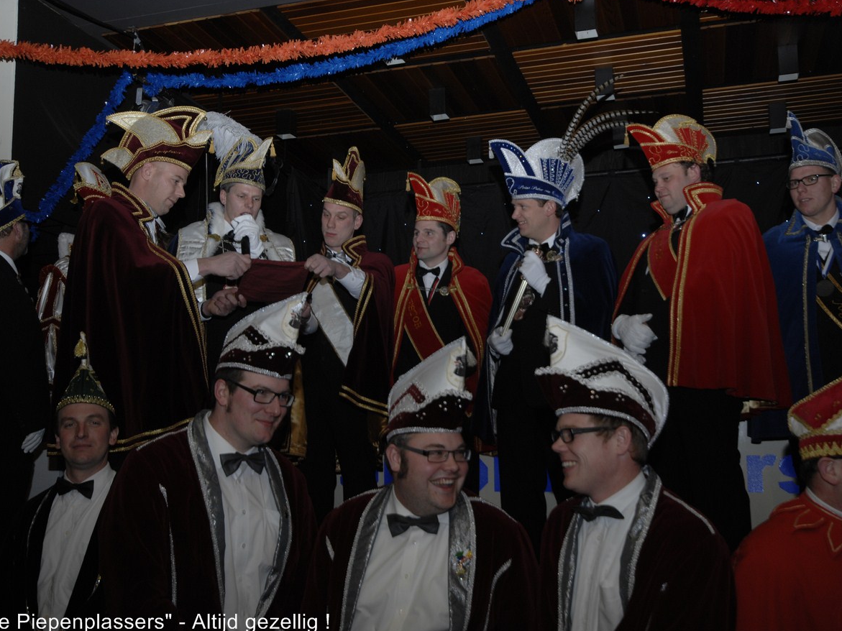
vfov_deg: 36.0
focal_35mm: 40
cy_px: 314
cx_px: 409
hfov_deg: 46.8
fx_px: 973
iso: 250
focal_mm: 24
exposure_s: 1/125
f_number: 5.6
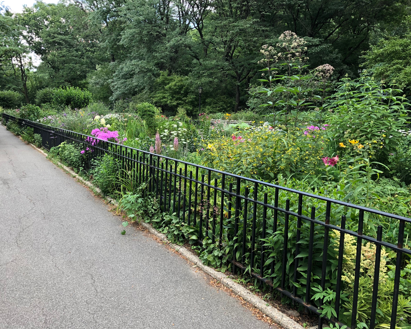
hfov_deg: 55.5
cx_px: 178
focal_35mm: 32
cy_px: 154
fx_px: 389
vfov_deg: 45.8
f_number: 1.8
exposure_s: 1/120
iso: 25
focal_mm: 3.99
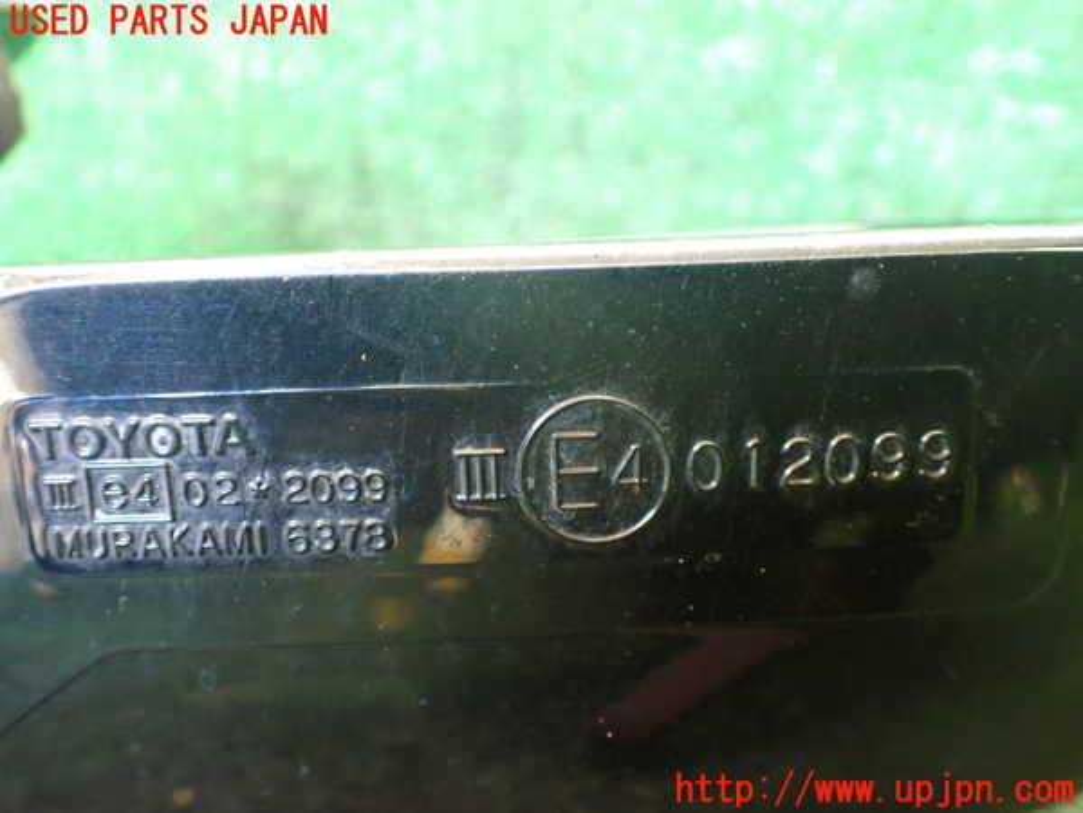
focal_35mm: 30
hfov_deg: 60.0
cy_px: 406
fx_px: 939
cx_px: 542
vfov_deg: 46.8
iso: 800
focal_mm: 5.4
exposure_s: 1/30
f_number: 2.3
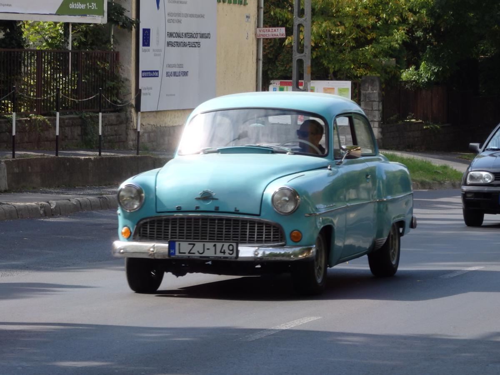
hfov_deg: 12.8
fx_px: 2224
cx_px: 250
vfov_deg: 9.6
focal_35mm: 154
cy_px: 188
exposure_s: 1/250
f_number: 5.5
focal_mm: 27.5
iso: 100
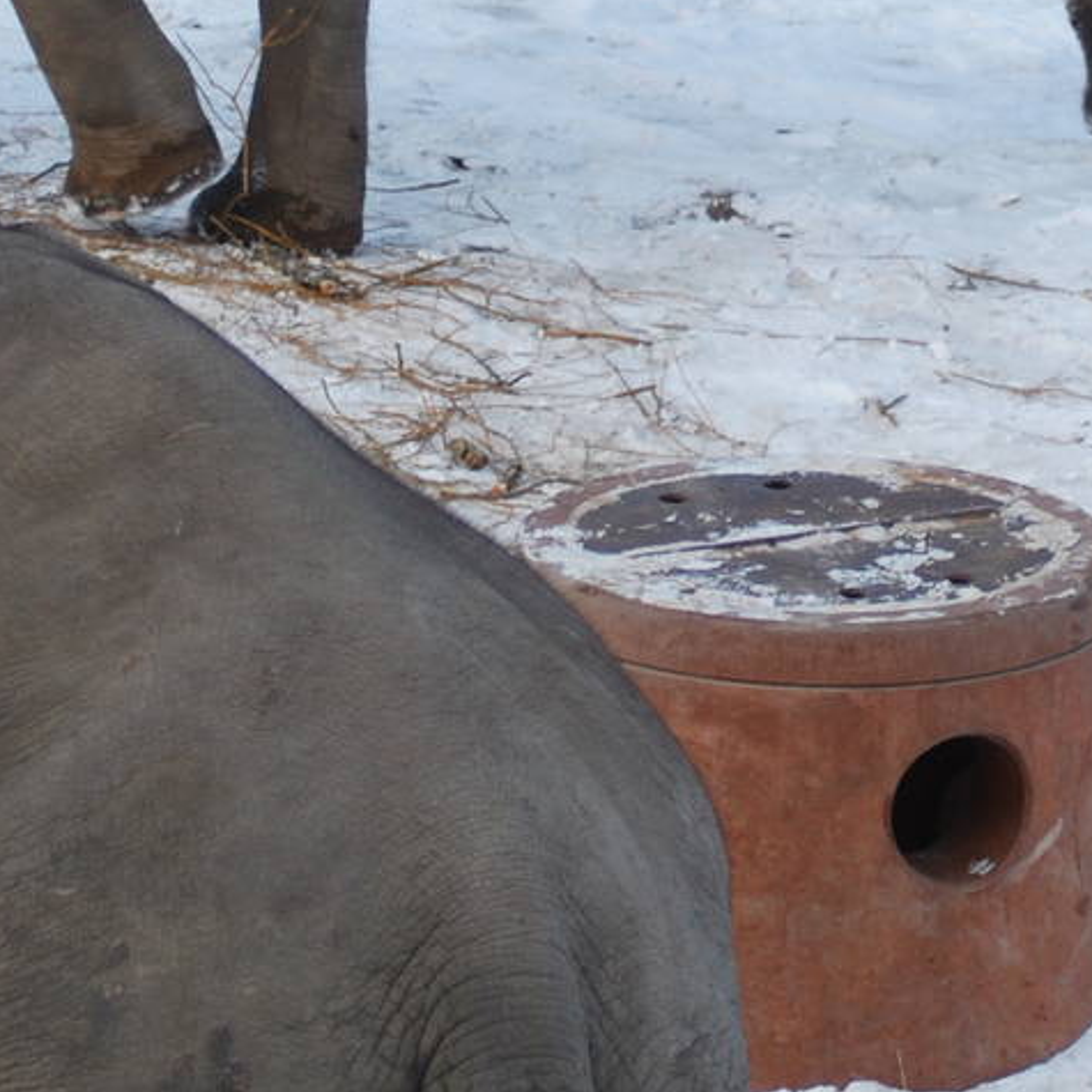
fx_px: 10743
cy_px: 118
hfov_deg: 5.8
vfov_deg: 5.8
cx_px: 860
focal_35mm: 301
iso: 200
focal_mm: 70
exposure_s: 1/320
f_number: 4.5
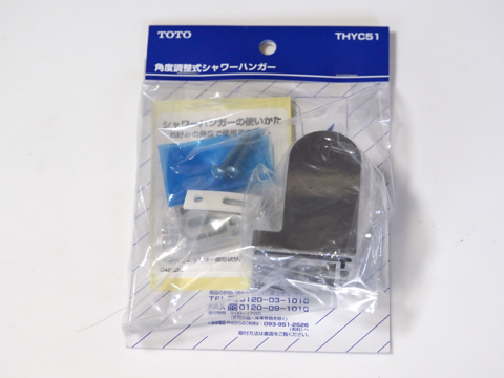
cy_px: 189
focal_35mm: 120
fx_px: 1747
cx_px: 252
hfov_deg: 16.4
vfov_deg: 12.3
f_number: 4
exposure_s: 1/125
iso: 1250
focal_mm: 60
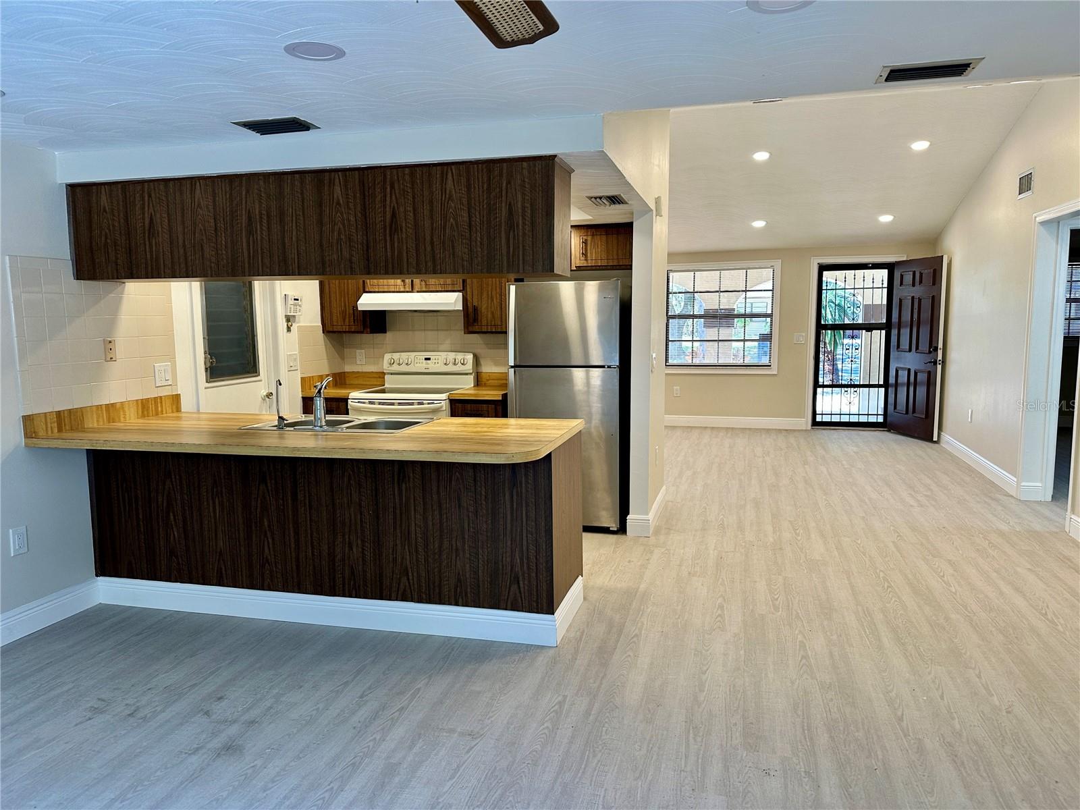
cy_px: 405
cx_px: 540
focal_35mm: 24
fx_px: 749
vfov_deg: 56.8
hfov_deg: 71.6
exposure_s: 1/120
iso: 125
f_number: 1.78
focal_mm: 6.86
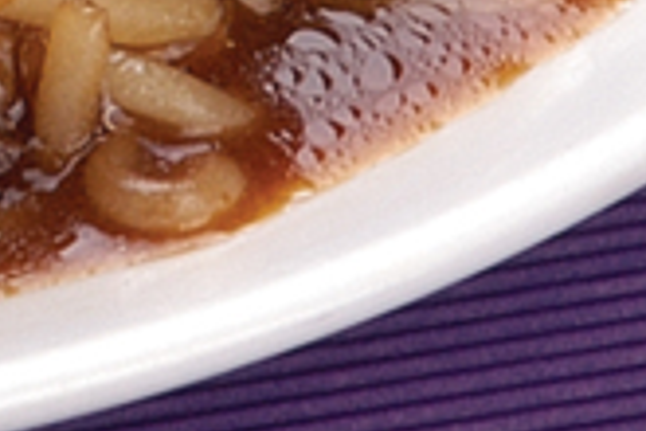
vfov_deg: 1.8
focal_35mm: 764
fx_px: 13708
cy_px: -421
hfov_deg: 2.7
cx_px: -709
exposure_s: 1/60
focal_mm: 82
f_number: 38
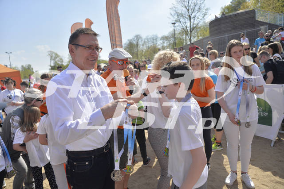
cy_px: 94
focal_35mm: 24
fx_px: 189
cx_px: 142
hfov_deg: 73.7
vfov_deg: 53.2
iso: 200
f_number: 4
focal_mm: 24
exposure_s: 1/4000
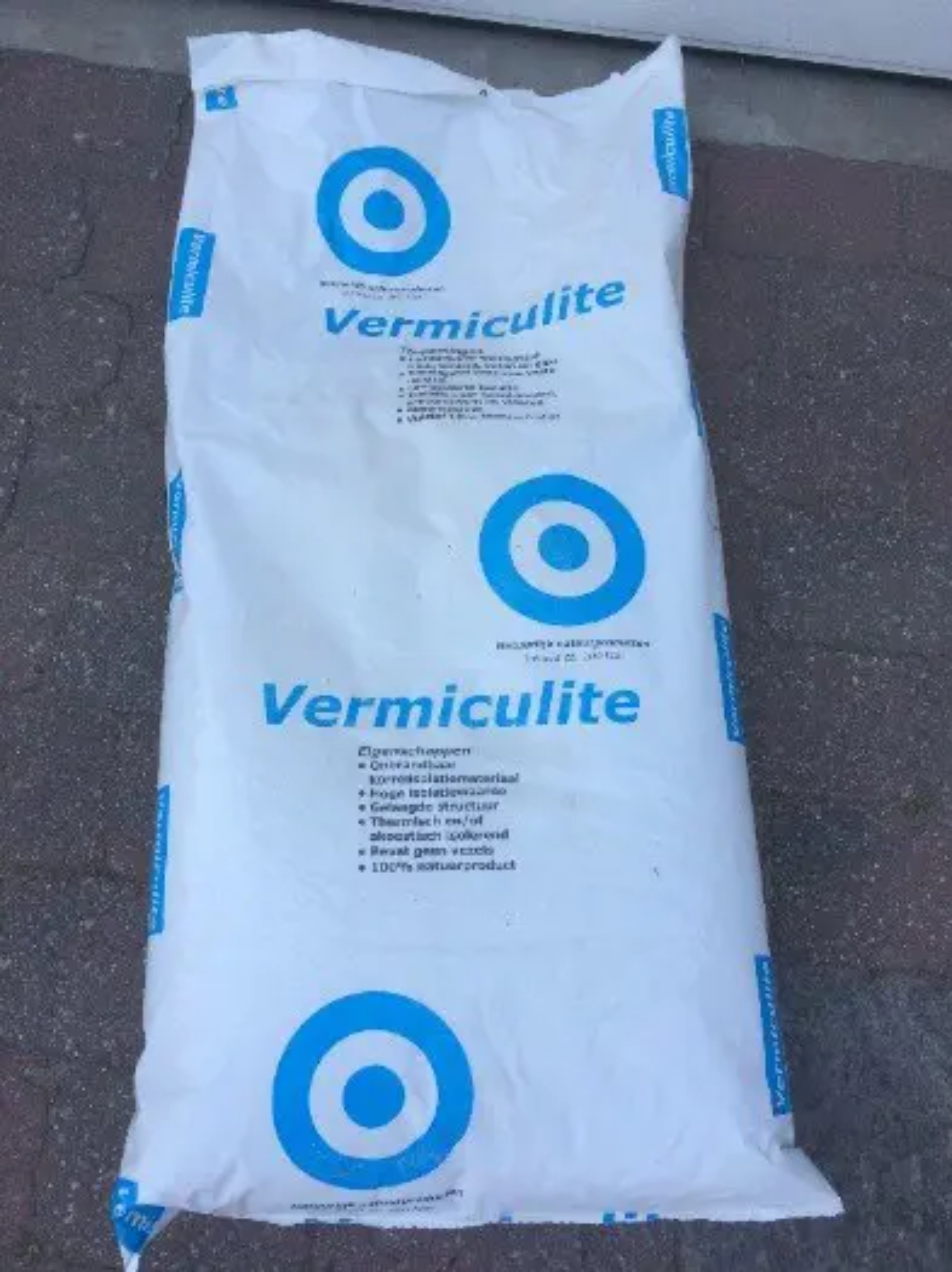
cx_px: 476
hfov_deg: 48.2
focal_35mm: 29
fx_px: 1065
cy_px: 636
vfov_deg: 61.7
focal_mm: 4.15
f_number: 2.2
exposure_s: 1/533
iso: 32
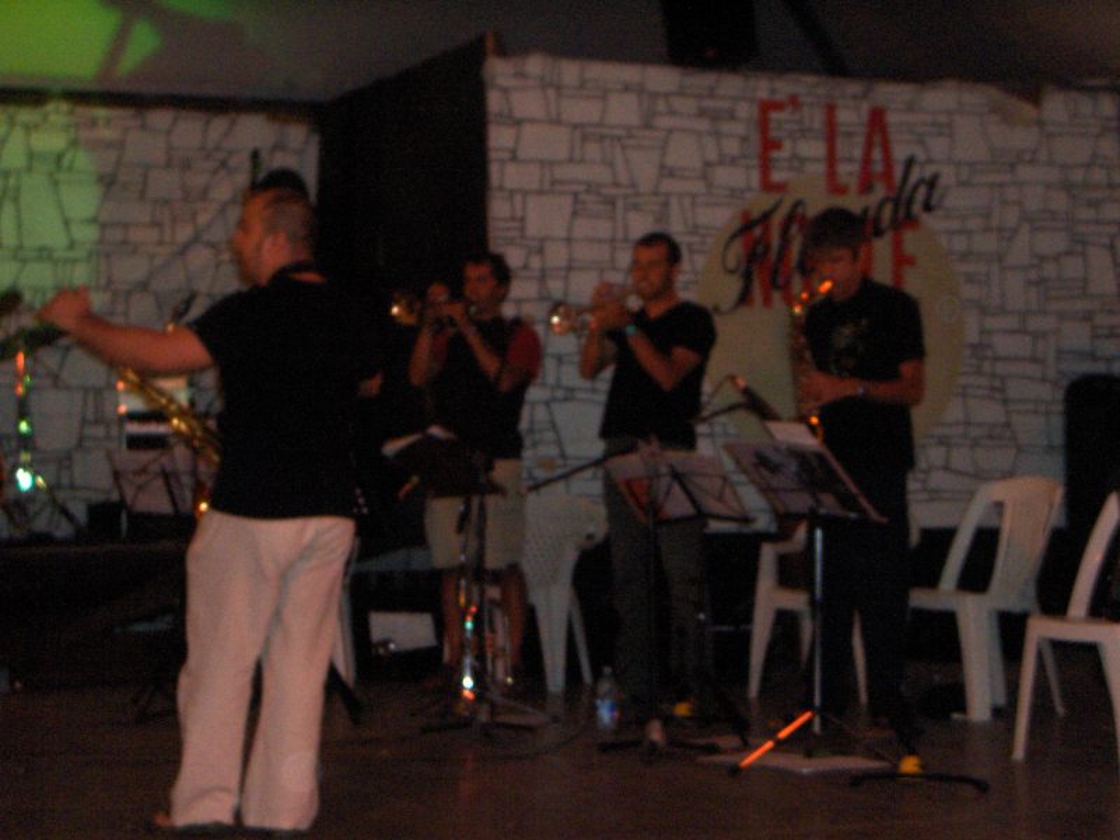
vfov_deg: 18.0
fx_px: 2653
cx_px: 560
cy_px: 420
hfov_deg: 23.8
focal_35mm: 82
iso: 200
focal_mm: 13.4
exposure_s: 1/90
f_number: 4.2
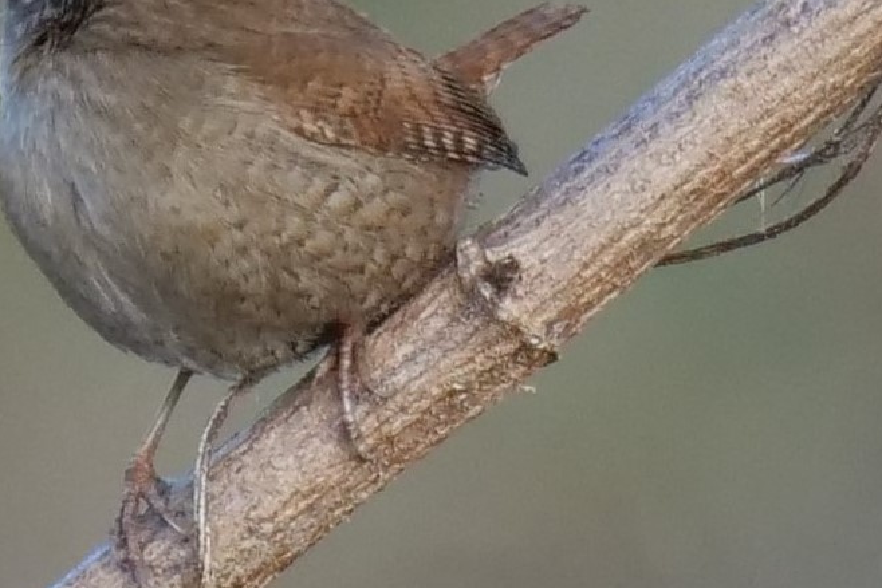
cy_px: 184
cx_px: 95
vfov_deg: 0.6
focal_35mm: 2247
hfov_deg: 0.9
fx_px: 55060
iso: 800
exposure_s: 1/400
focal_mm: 400
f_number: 6.3
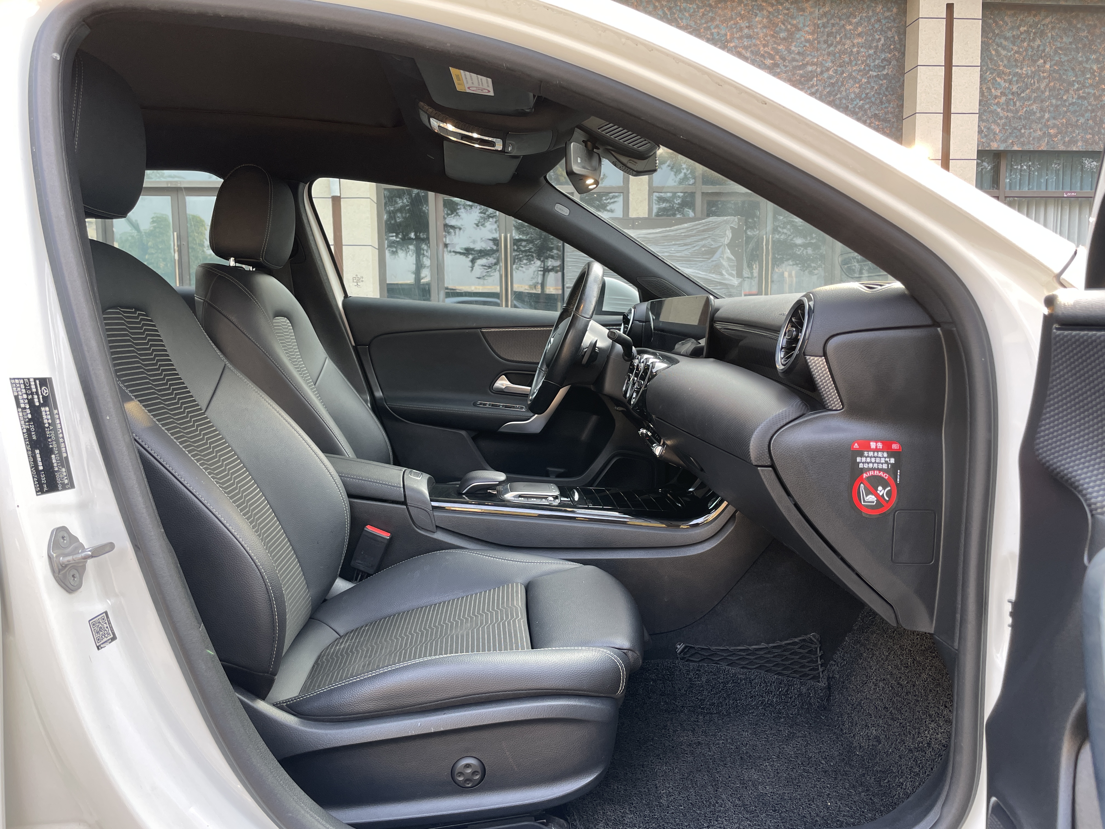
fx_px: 830
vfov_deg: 53.1
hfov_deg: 67.3
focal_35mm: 26
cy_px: 414
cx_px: 552
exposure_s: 1/121
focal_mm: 4.2
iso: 80
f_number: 1.6
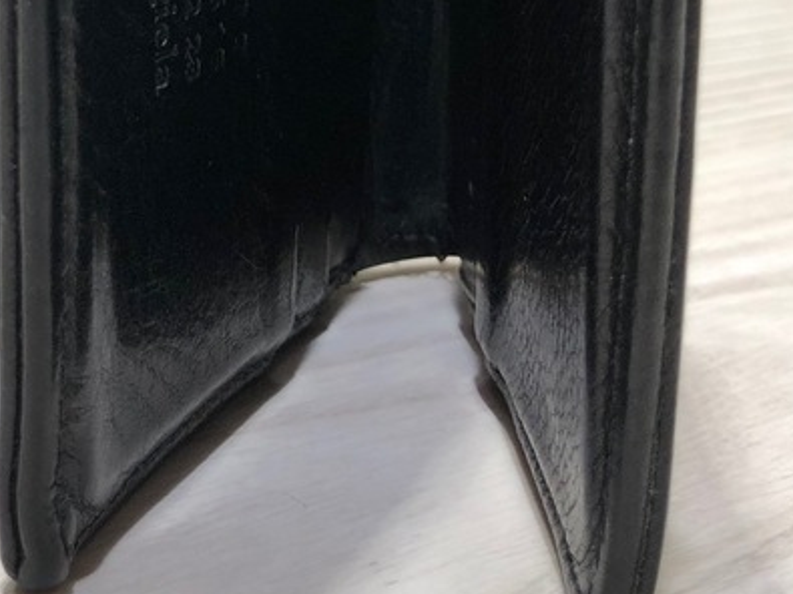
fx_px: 1947
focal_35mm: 85
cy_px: -126
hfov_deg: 22.1
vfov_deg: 16.6
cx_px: -16
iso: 25
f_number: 1.8
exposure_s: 1/85
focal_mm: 4
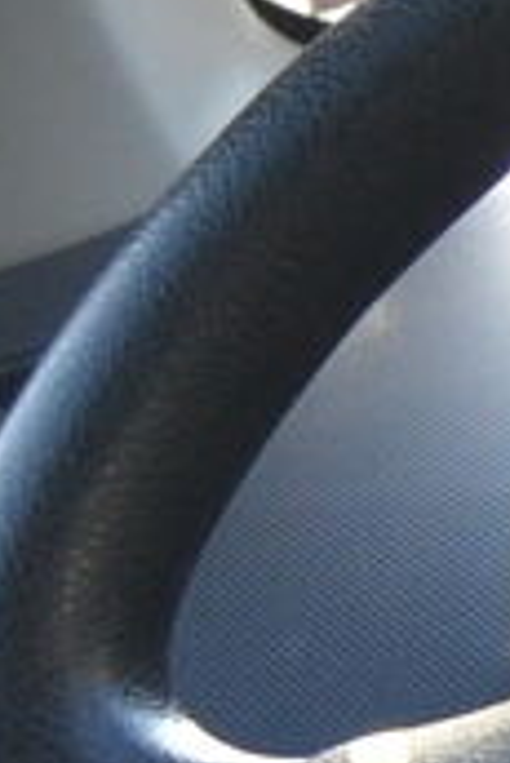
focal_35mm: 368
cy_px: 408
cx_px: 3459
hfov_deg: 3.2
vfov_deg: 5.6
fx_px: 7804
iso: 320
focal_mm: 22
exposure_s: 1/125
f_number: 5.6
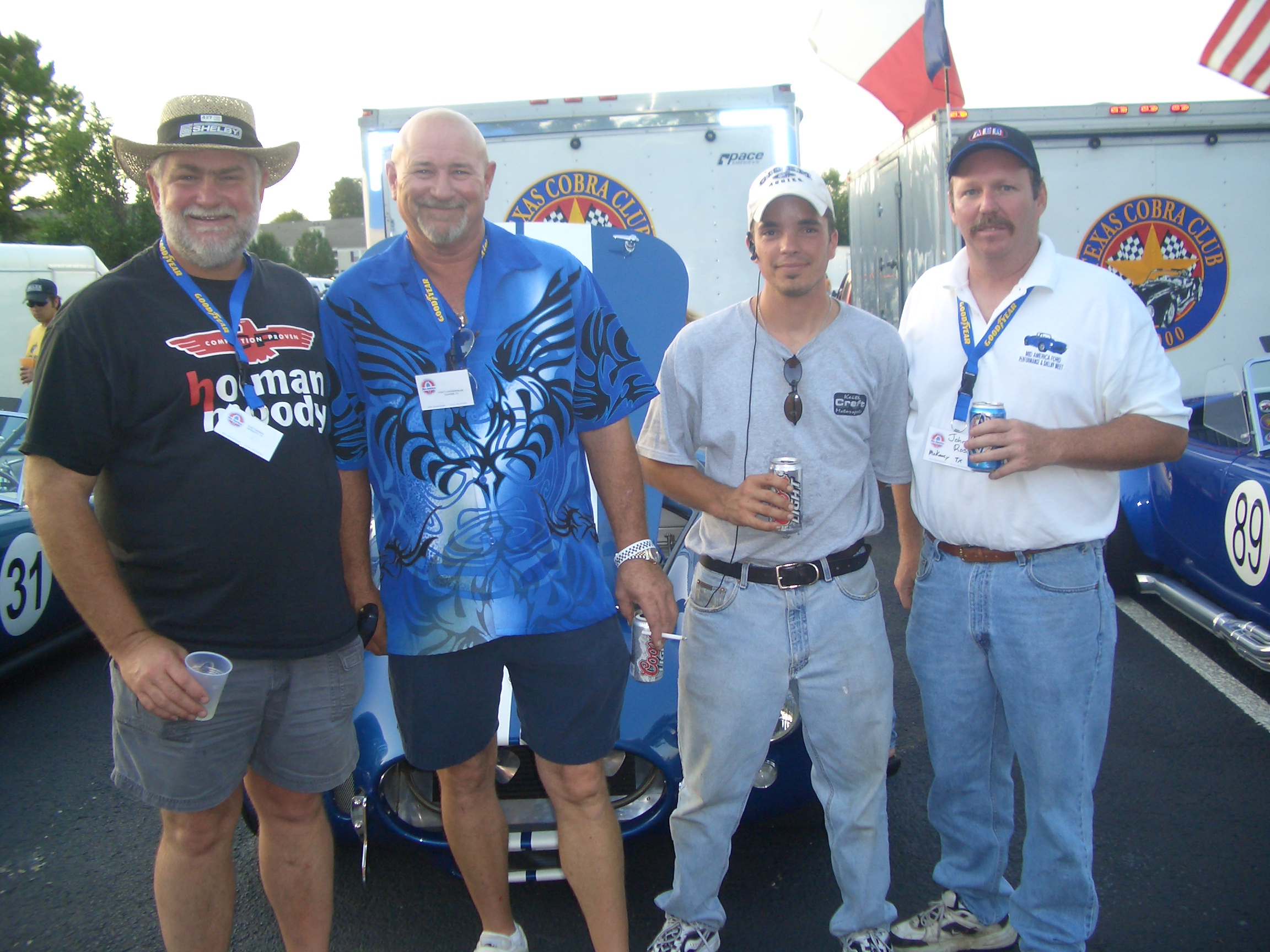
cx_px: 635
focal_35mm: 35
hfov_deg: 52.6
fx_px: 1284
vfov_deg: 40.7
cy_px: 476
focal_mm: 5.8
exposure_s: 1/60
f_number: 2.6
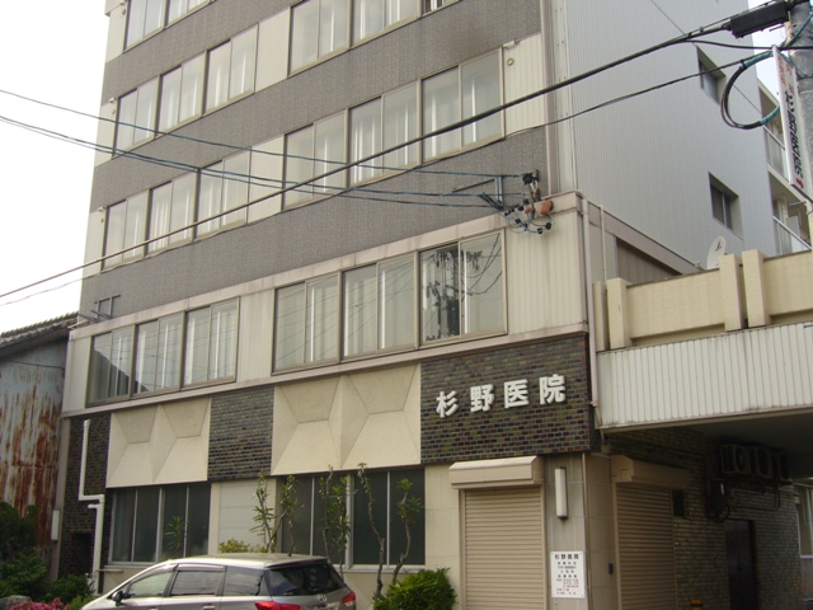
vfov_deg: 36.0
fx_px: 939
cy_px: 305
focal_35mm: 40
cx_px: 406
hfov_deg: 46.8
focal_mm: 6.6
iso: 80
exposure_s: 1/160
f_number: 6
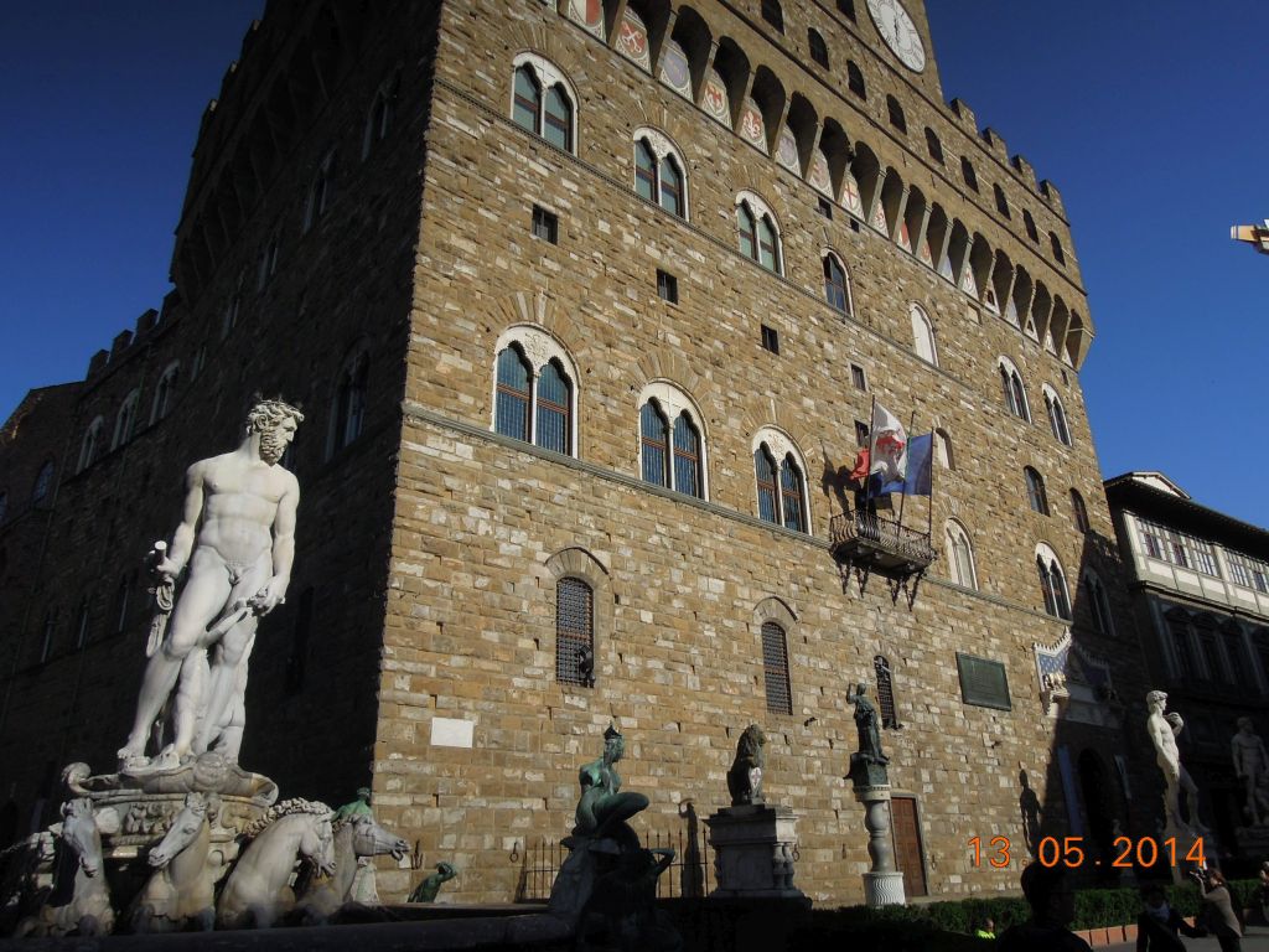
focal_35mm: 24
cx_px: 634
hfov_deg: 71.6
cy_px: 476
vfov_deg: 56.8
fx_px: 880
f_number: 5
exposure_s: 1/1600
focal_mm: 4.3
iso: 160
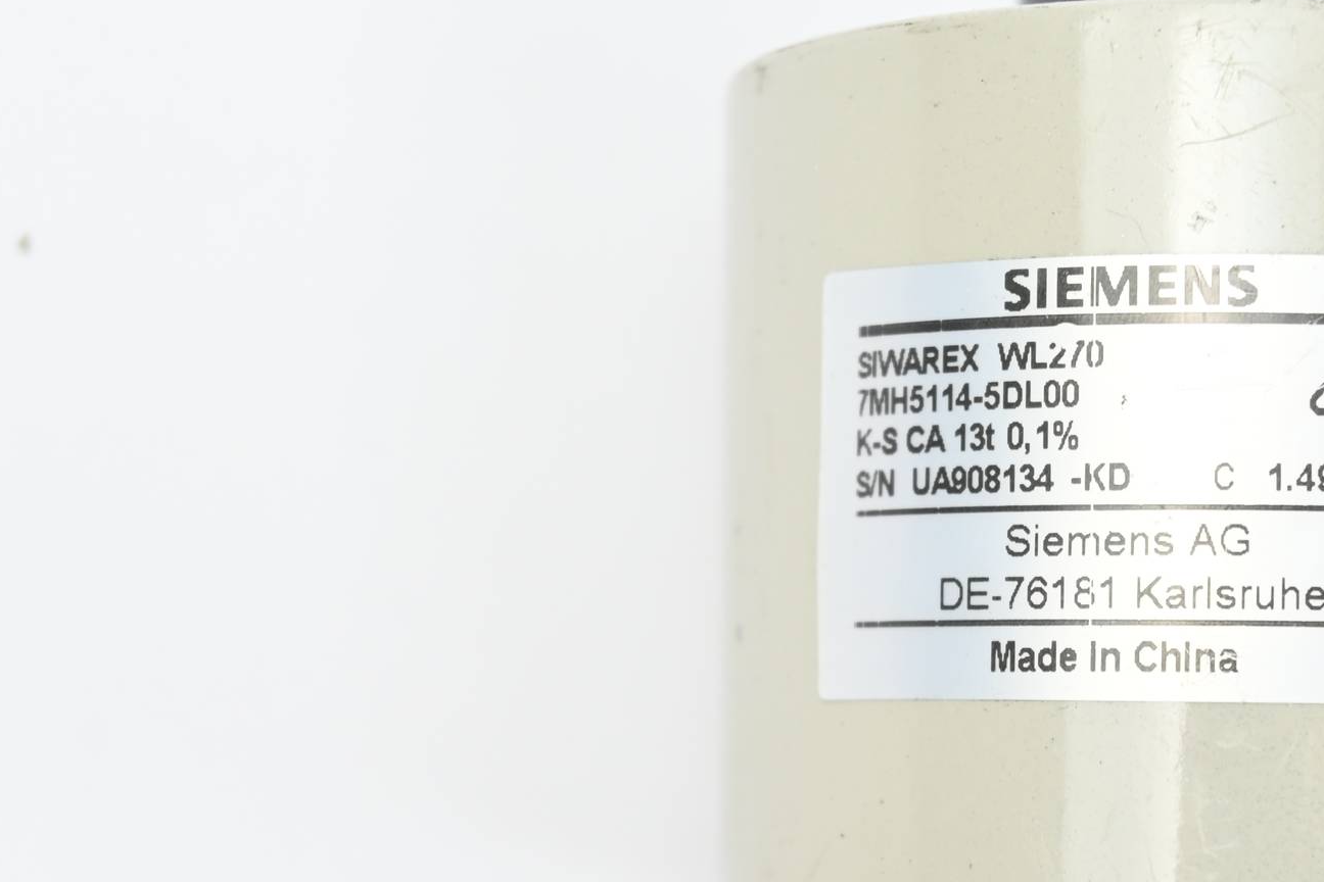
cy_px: 588
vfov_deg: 13.0
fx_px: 3861
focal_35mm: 105
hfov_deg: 19.3
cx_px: 958
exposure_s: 1/60
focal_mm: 42
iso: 320
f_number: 5.6
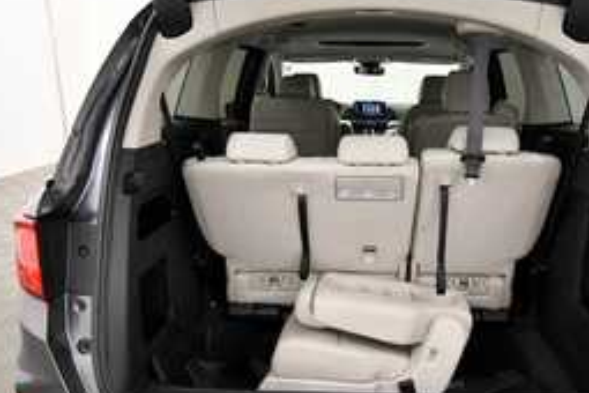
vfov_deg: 39.8
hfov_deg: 56.7
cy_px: 235
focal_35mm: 33
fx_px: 540
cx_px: 356
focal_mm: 14
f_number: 5
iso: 2000
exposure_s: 1/125
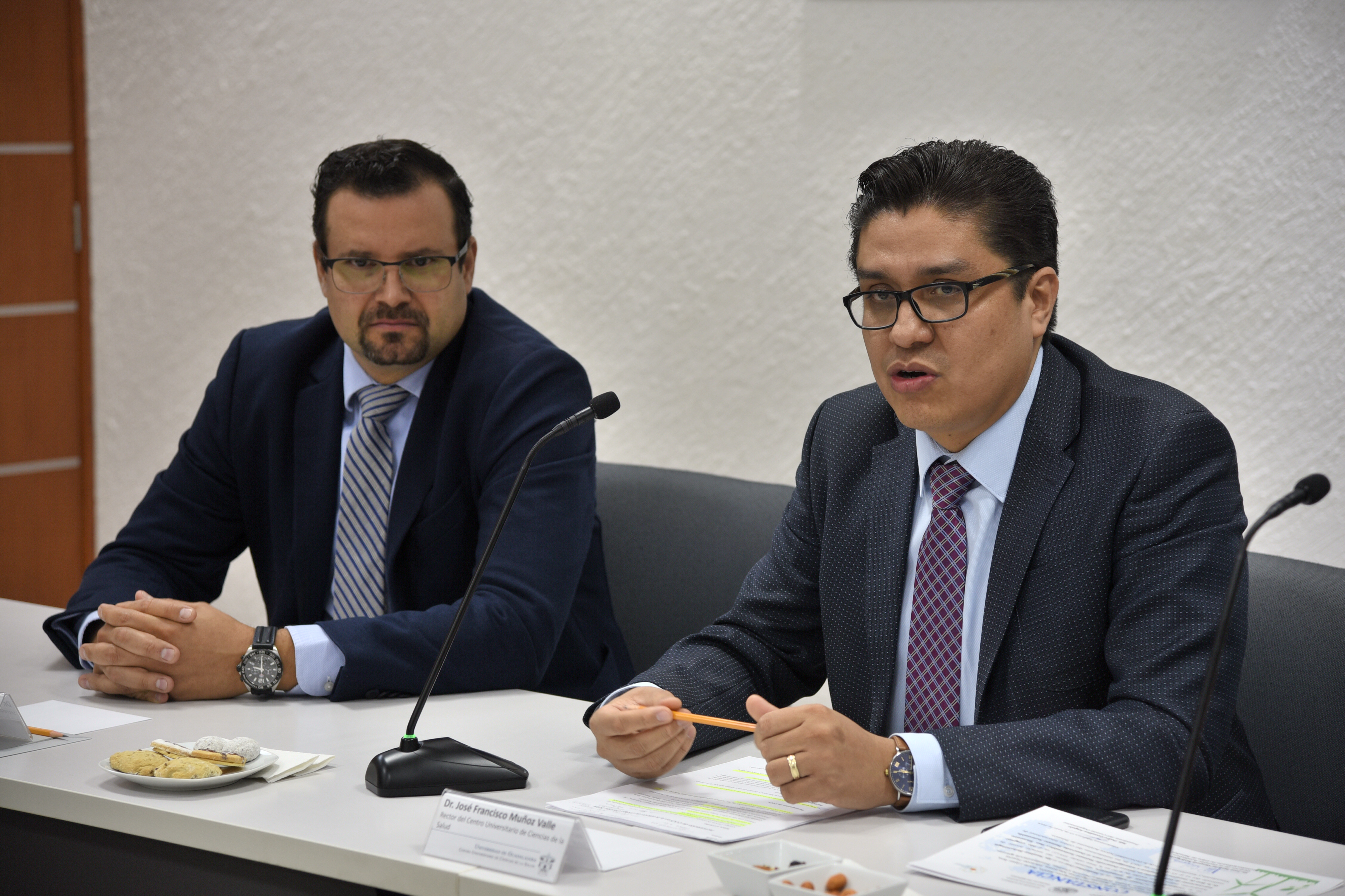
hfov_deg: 20.8
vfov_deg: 14.0
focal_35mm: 98
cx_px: 672
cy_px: 448
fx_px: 3661
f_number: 4.5
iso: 250
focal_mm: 98
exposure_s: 1/30
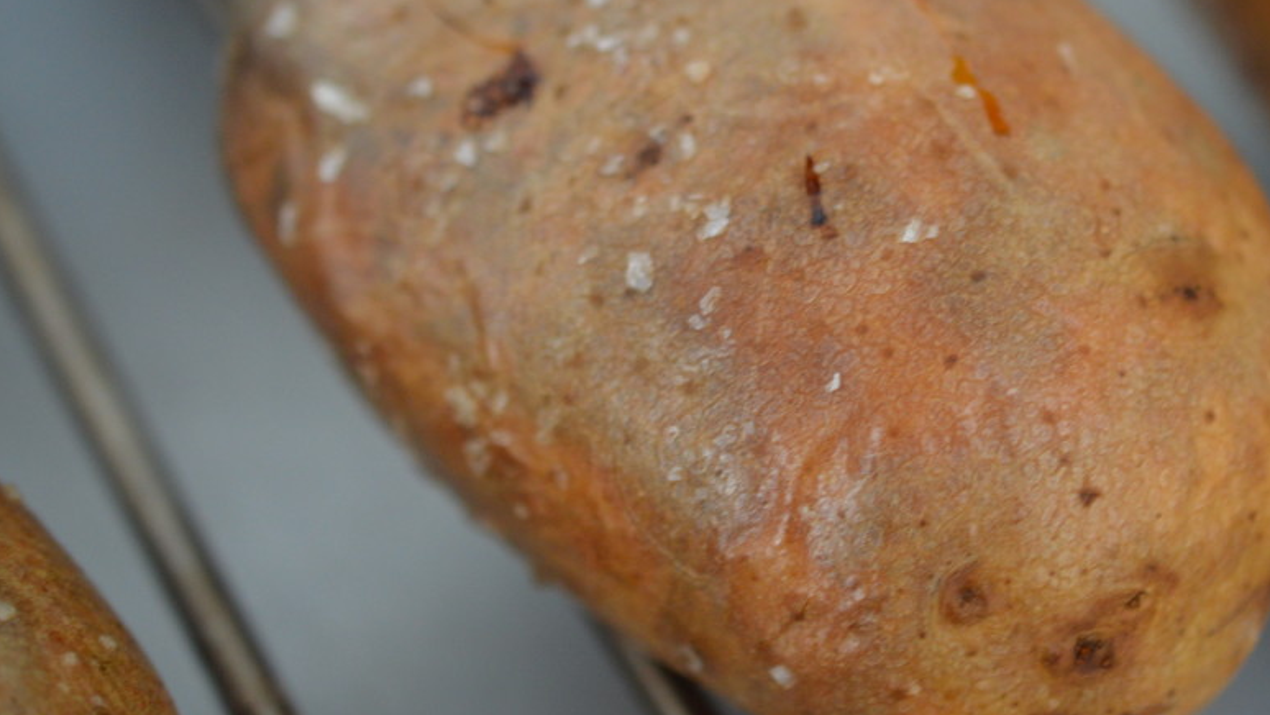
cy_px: 238
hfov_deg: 25.5
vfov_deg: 14.6
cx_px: 781
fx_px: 2796
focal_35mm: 83
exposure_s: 1/60
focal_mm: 40
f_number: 3
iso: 900
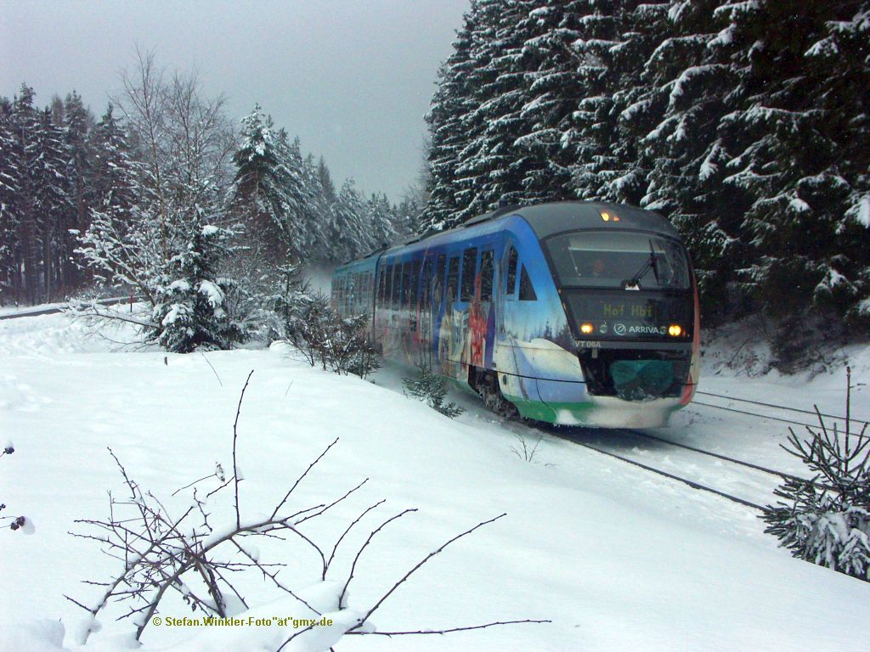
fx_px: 1382
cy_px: 326
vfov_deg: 26.6
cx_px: 435
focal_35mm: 55
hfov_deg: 34.9
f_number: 4.5
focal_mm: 14.02
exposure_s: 1/1000
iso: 200
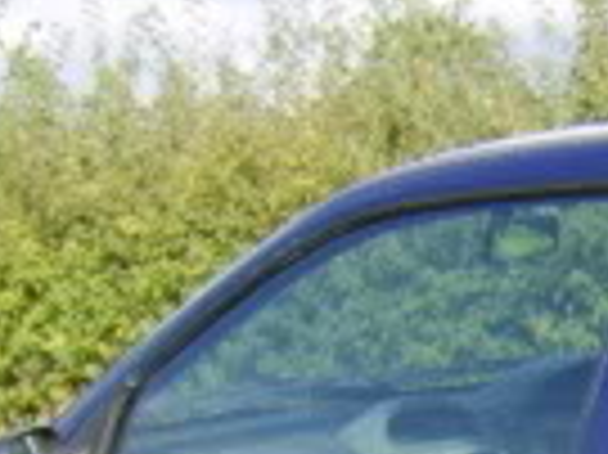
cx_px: 689
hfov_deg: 13.2
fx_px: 2580
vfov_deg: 9.7
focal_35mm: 147
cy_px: 706
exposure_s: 1/648
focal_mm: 8.13
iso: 71
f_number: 2.7
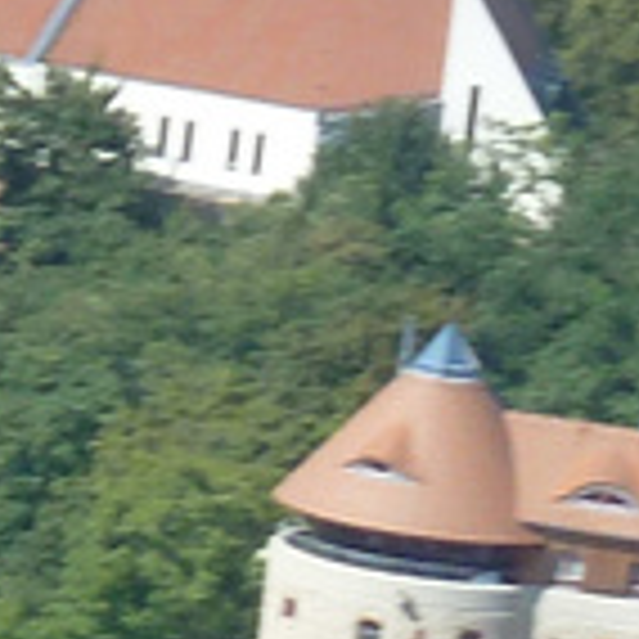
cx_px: 405
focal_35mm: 1230
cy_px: 1908
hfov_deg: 1.4
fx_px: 25688
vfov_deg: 1.4
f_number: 4.5
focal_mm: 22.5
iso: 125
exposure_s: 1/400
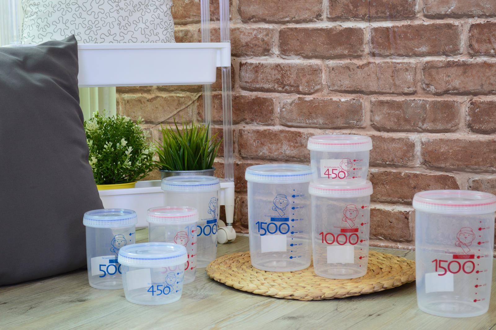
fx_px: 950
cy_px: 165
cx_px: 248
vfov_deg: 19.7
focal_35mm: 69
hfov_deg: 29.3
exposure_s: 1/50
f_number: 5.3
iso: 800
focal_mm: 46
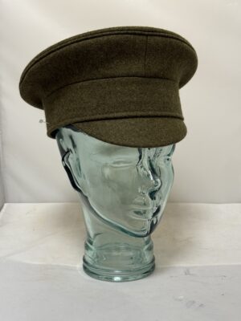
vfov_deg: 39.7
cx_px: 120
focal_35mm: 48
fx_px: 446
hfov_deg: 30.3
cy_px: 160
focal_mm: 6.76
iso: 125
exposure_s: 1/50
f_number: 1.78
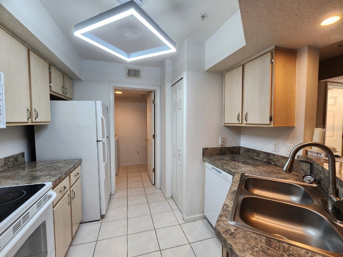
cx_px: 171
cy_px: 128
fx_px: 139
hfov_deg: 102.1
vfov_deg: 85.7
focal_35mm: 14
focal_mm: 2.2
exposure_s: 1/60
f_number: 2.2
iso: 125
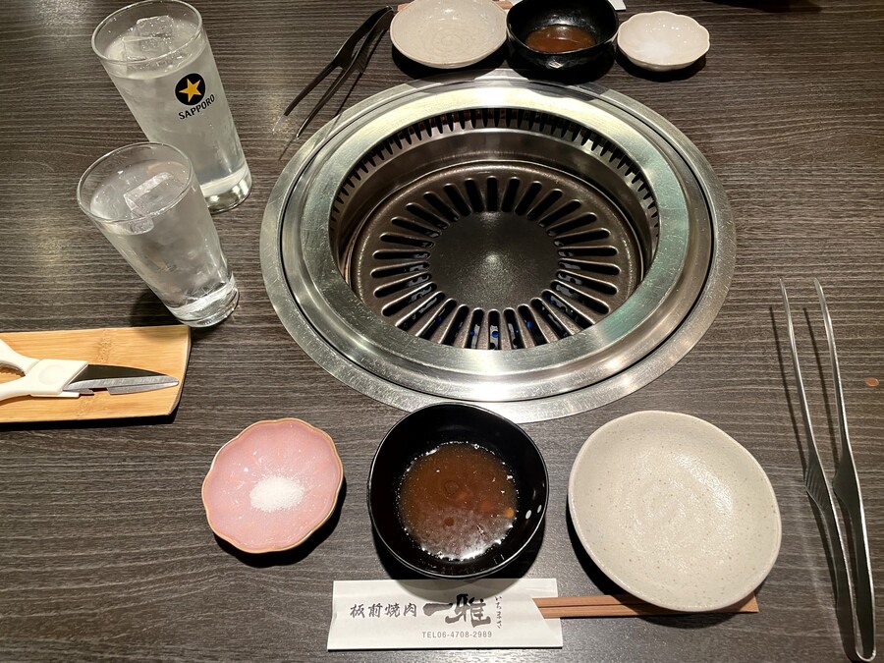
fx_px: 664
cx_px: 442
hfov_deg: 67.3
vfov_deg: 53.1
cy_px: 332
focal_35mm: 26
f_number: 1.6
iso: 125
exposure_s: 1/60
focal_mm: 4.2
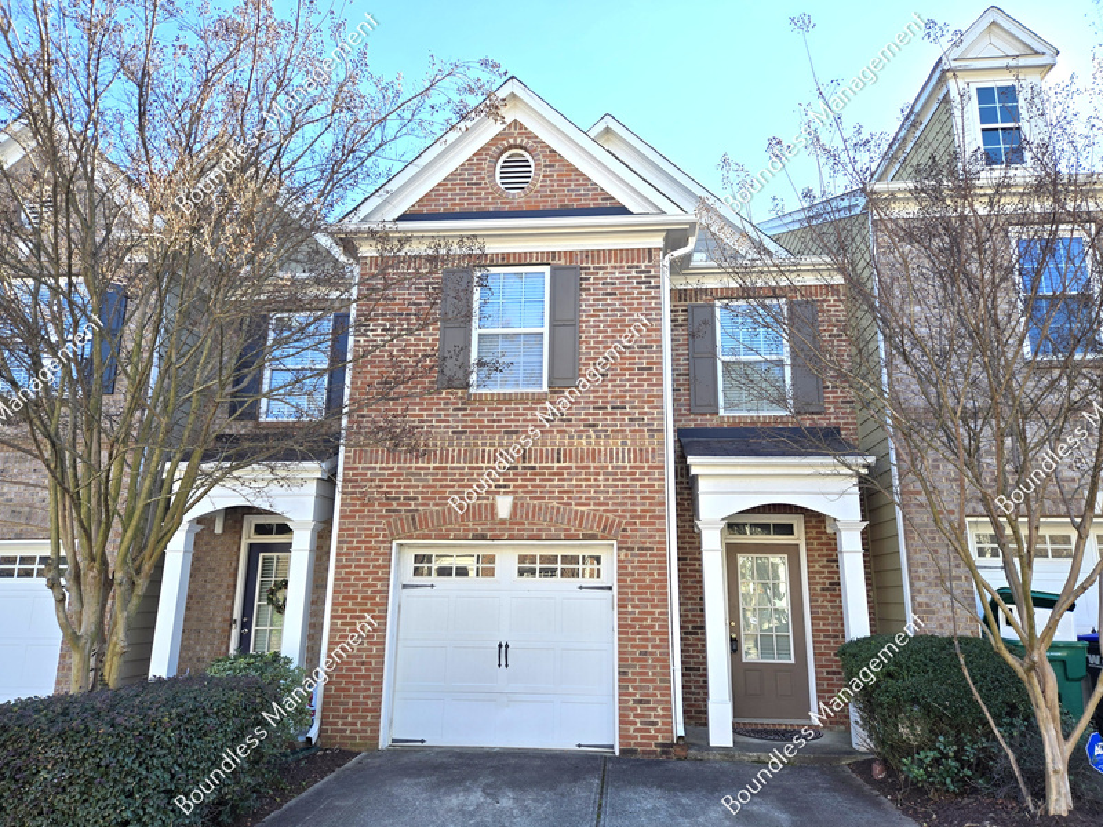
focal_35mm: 23
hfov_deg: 73.9
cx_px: 552
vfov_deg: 58.9
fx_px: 733
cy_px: 414
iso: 25
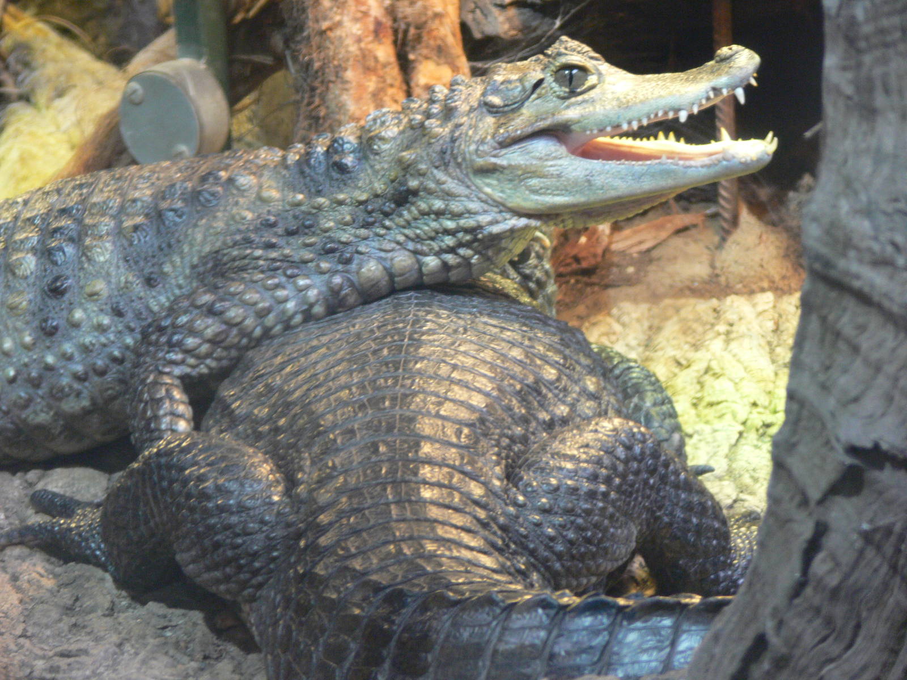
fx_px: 4140
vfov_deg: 9.4
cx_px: 454
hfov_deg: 12.5
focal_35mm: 158
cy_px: 340
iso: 200
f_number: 3.6
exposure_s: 1/30
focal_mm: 33.4
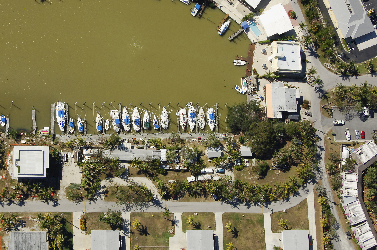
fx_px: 858
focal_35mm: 82
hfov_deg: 24.7
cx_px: 133
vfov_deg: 16.6
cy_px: 96
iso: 400
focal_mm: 40
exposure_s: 1/1000
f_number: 9
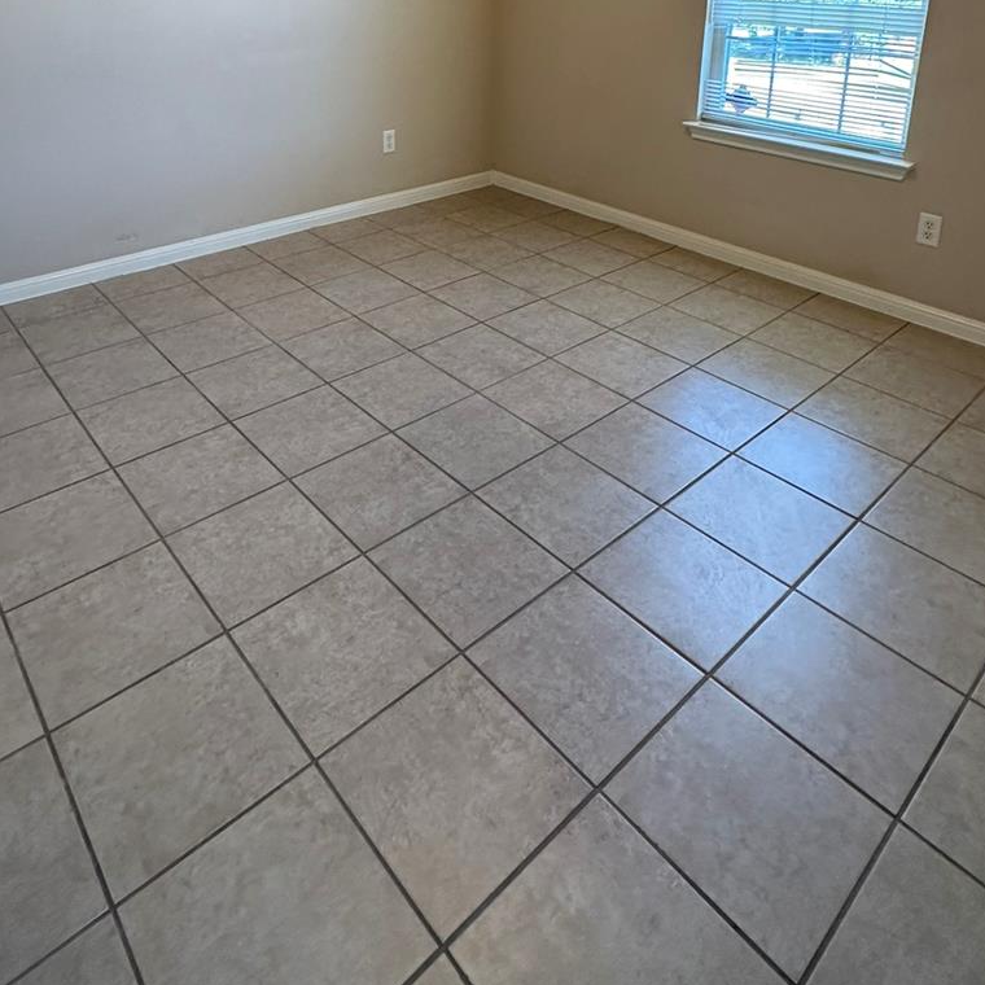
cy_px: 140
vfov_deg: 56.3
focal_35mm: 25
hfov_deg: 62.7
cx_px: 434
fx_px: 805
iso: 160
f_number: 2.2
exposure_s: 1/60
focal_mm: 2.22
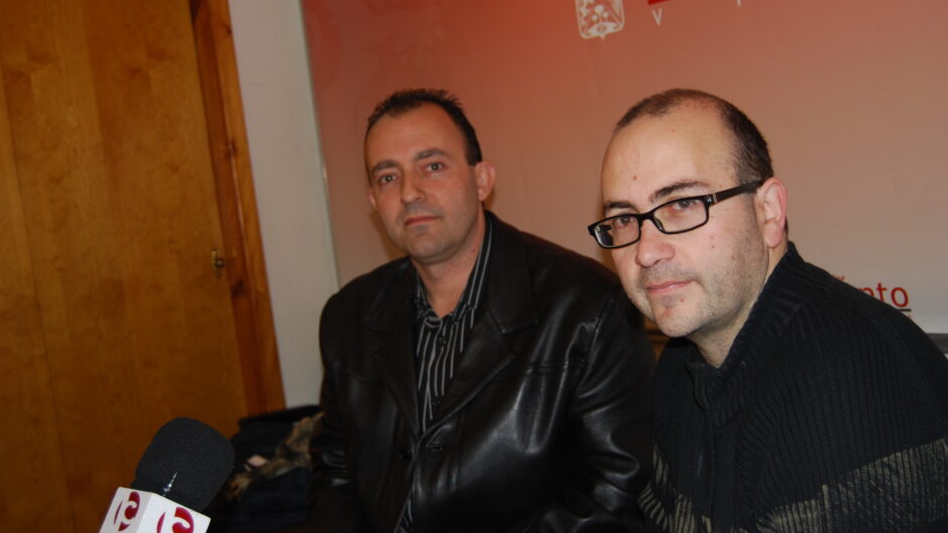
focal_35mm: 48
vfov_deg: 24.9
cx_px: 467
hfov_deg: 42.9
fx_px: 1207
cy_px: 223
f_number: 4.2
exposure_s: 1/60
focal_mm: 30
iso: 200
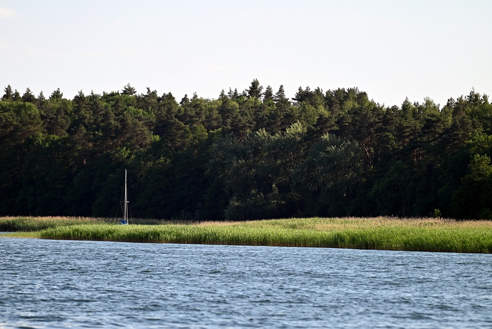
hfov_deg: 7.4
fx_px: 3828
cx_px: 246
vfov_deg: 4.9
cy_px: 164
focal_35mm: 280
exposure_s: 1/1000
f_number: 5.6
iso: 360
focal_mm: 280
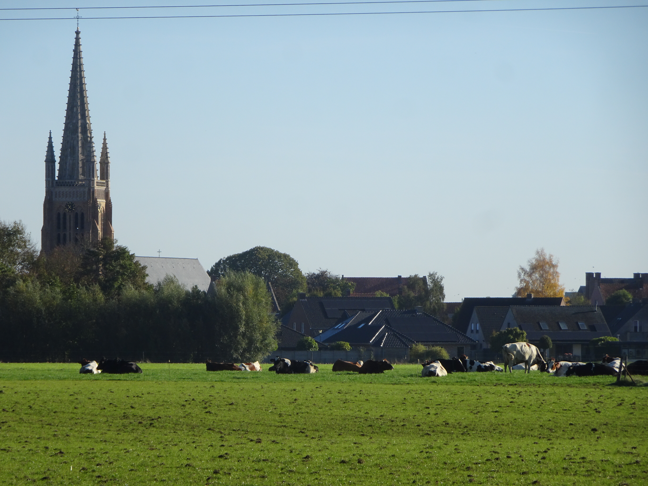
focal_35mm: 254
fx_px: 4755
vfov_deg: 5.9
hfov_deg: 7.8
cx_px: 324
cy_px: 243
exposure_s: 1/400
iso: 80
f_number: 6.3
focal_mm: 43.45
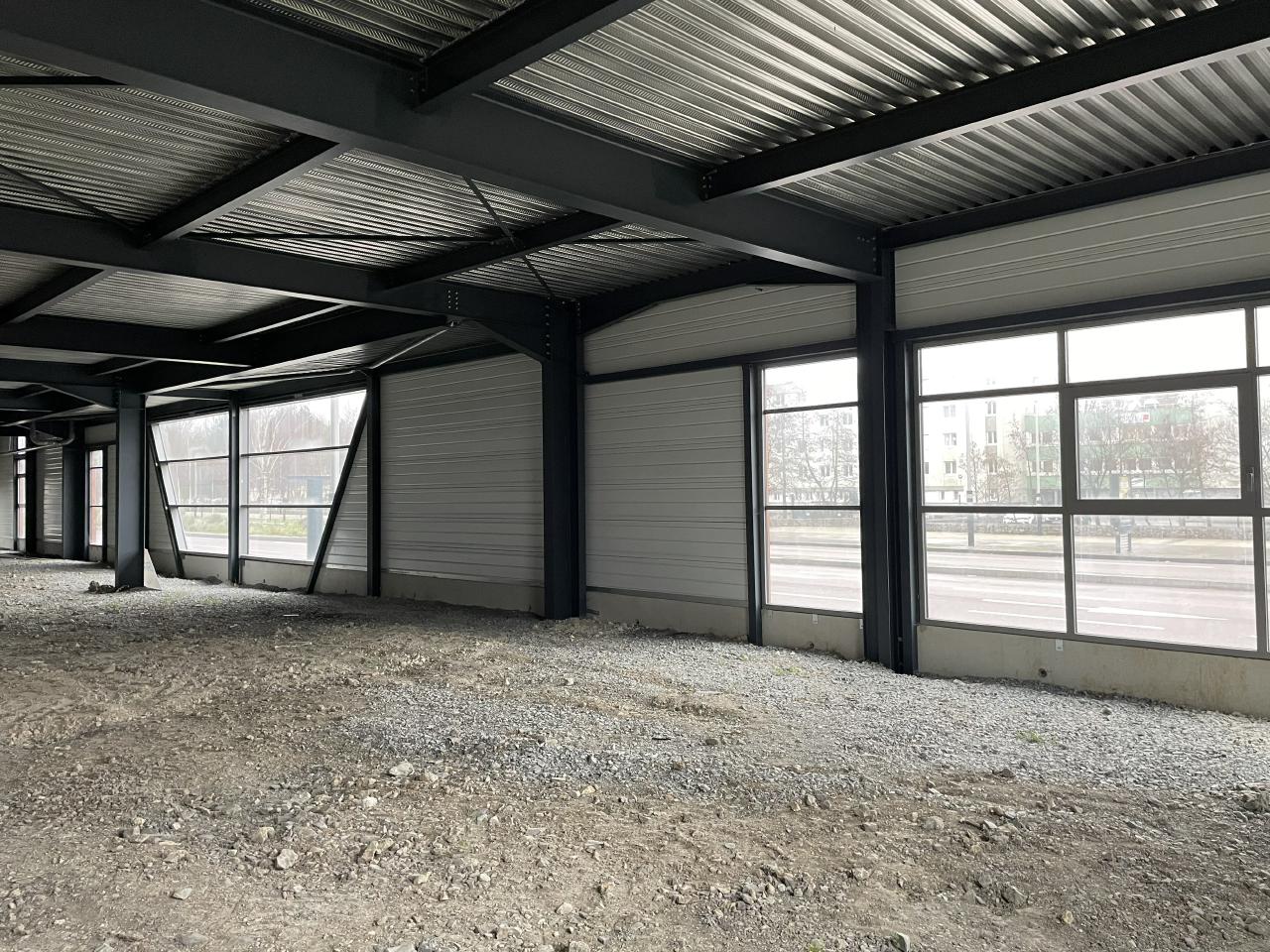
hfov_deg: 67.3
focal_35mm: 26
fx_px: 954
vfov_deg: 53.1
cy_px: 476
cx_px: 635
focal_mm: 4.2
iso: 200
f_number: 1.6
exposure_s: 1/60
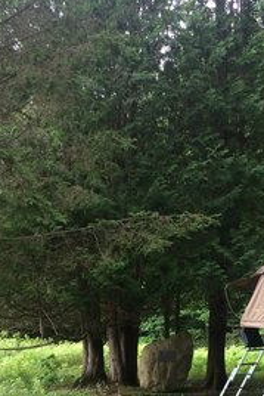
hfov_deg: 22.0
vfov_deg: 32.8
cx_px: 247
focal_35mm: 60
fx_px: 659
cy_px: 290
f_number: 2.2
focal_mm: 4.15
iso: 32
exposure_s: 1/30
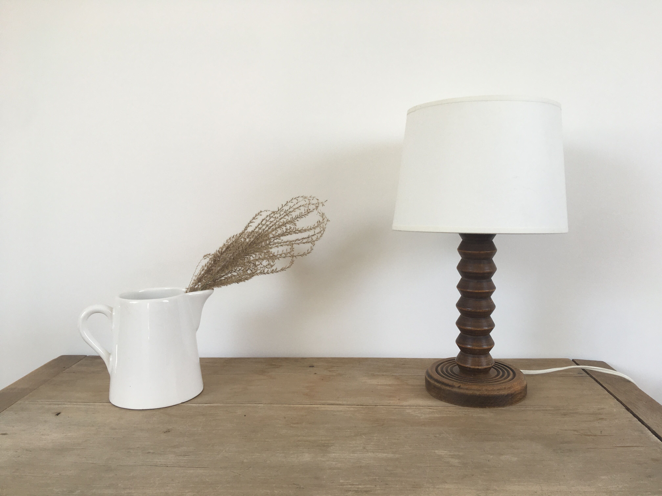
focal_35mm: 29
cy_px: 248
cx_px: 331
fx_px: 555
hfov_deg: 61.7
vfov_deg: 48.2
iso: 25
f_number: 2.2
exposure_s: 1/50
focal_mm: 4.15
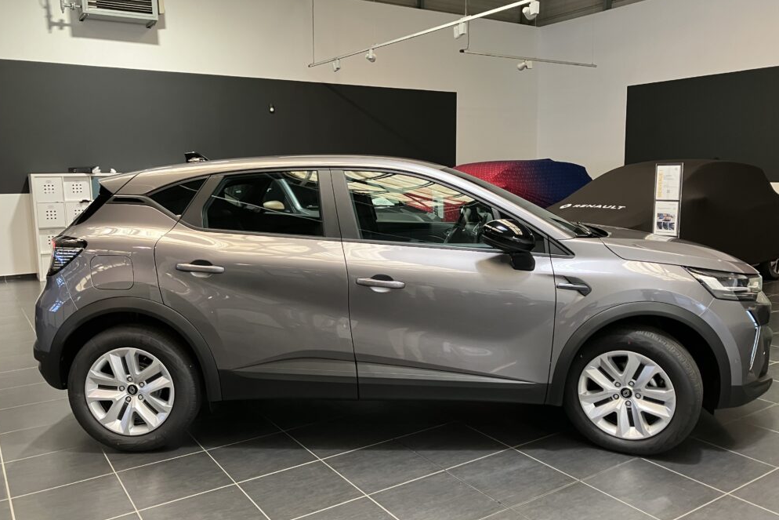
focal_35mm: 30
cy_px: 269
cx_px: 390
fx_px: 649
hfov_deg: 61.9
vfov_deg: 43.6
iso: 125
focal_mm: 3.99
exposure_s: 1/50
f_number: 1.8
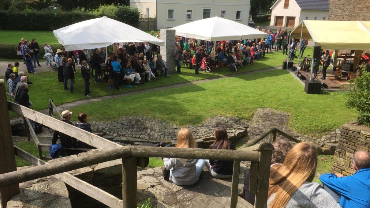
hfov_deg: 61.0
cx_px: 184
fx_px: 314
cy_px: 109
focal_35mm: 32
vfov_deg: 36.7
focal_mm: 4.15
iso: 32
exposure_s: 1/1068
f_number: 2.2
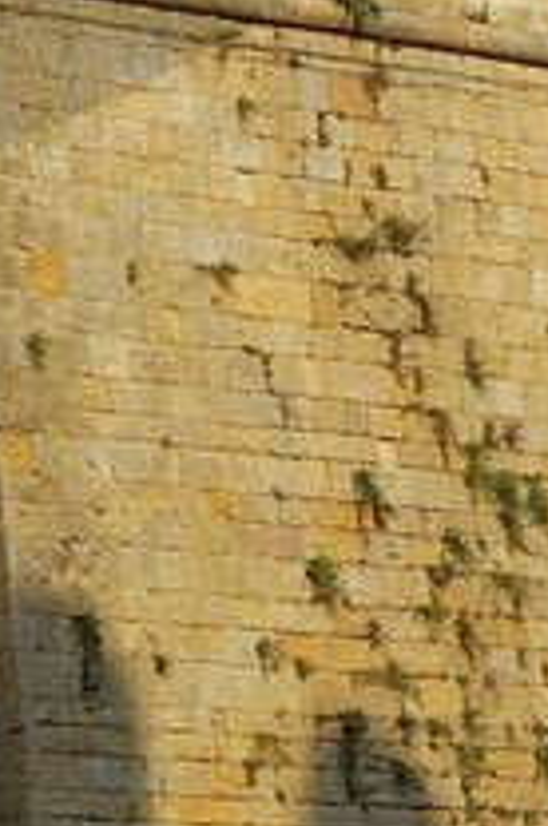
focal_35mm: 346
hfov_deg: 3.9
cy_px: -1032
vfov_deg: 5.8
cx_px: -409
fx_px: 7926
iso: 200
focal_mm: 45
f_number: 14
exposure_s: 1/200
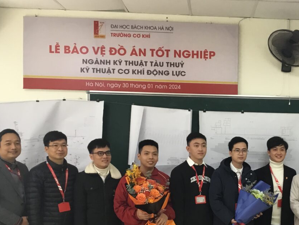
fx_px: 493
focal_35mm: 57
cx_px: 238
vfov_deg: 25.4
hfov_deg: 32.9
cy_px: 170
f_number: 2.4
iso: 80
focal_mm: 3.3
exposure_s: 1/33
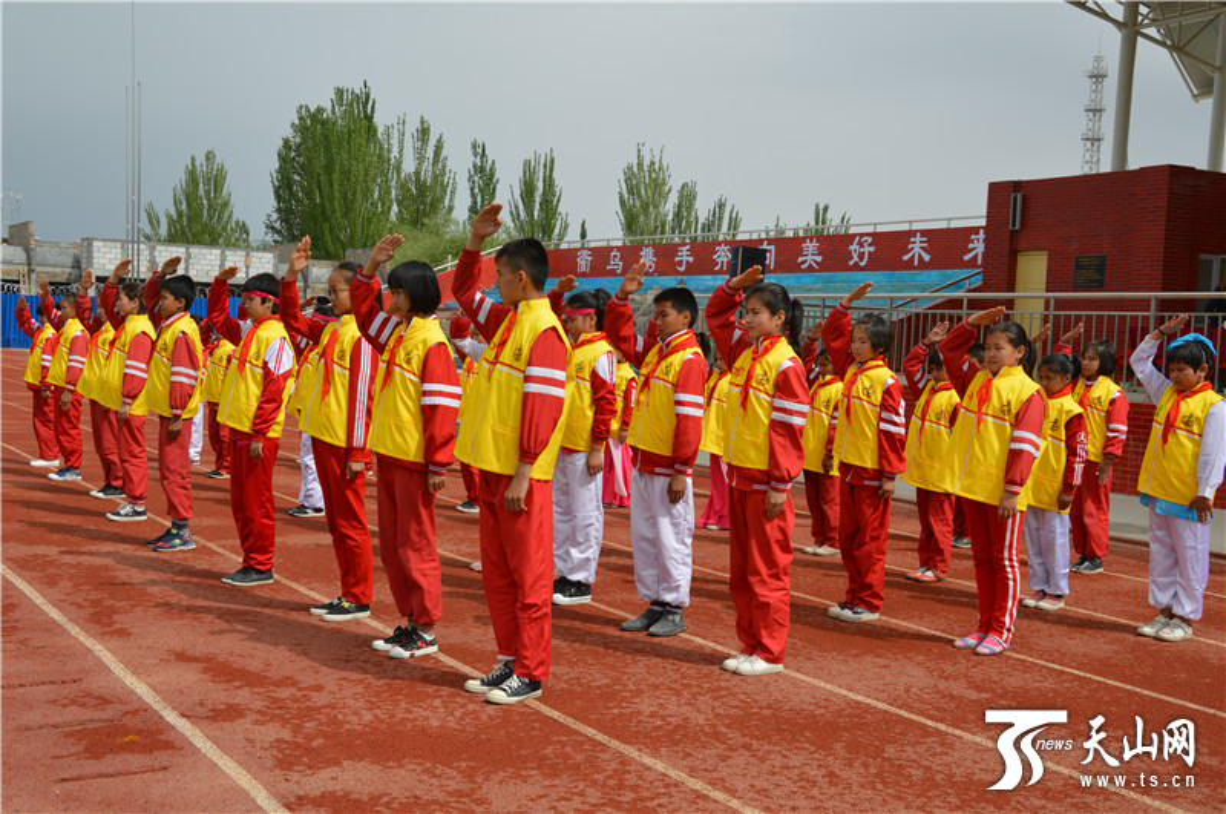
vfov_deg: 29.8
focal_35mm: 45
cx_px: 613
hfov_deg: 43.7
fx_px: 1530
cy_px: 407
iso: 100
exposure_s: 1/400
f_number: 7.1
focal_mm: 30
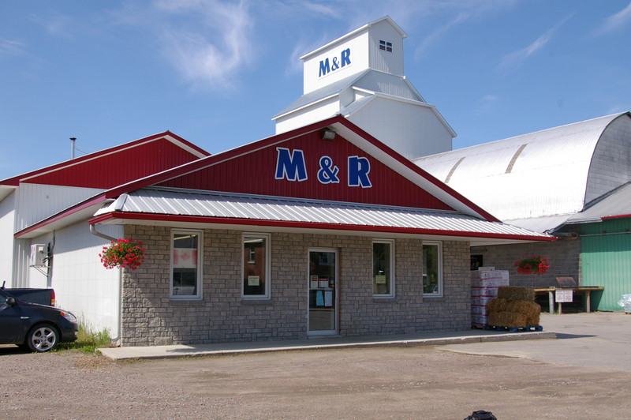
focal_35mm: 36
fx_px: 630
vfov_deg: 36.8
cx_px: 316
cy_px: 210
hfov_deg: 53.2
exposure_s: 1/250
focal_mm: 24
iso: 200
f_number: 11
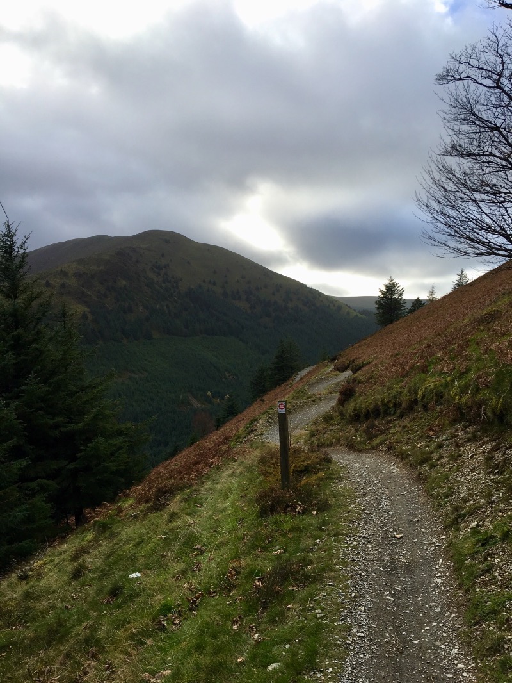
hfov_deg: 48.2
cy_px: 342
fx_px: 572
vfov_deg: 61.6
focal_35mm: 29
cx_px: 256
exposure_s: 1/801
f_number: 2.2
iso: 25
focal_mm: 4.15
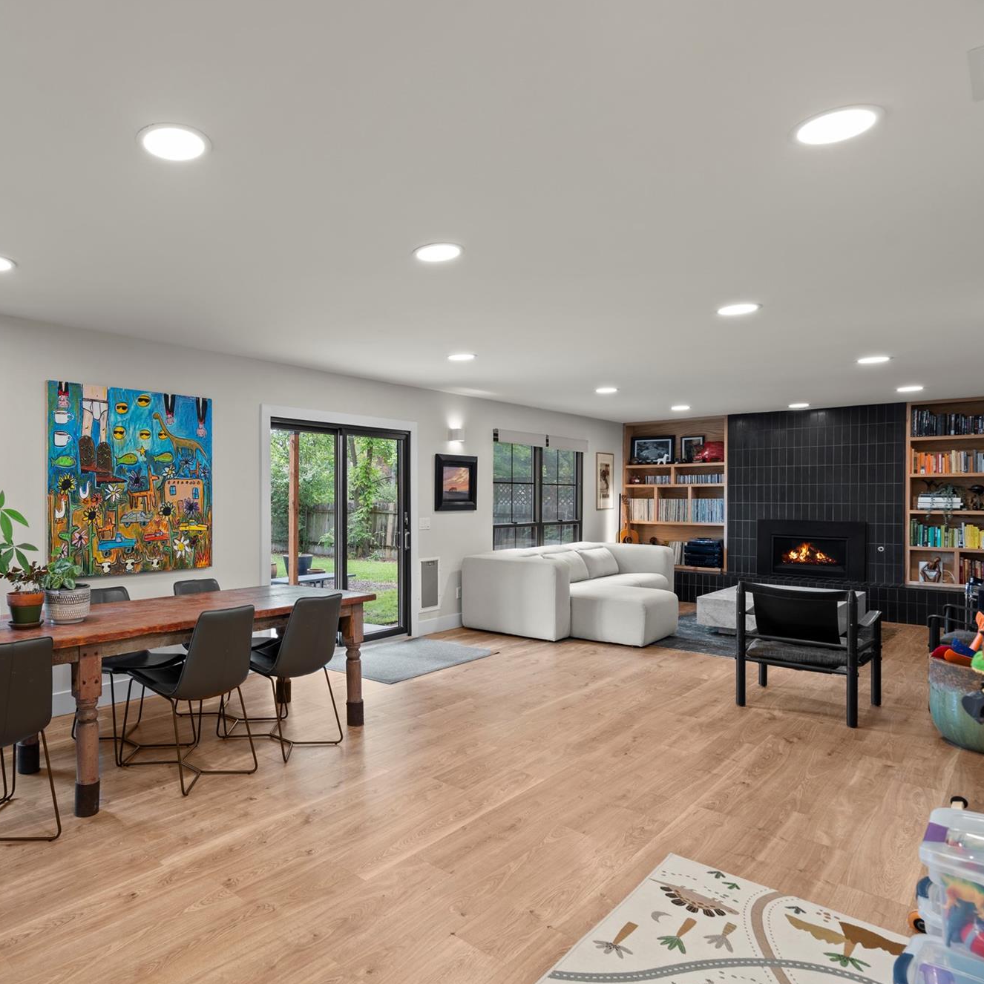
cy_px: 489
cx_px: 312
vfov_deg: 72.1
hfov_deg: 69.7
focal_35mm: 21
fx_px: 675
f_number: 8
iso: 100
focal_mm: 16
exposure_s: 1/1.25
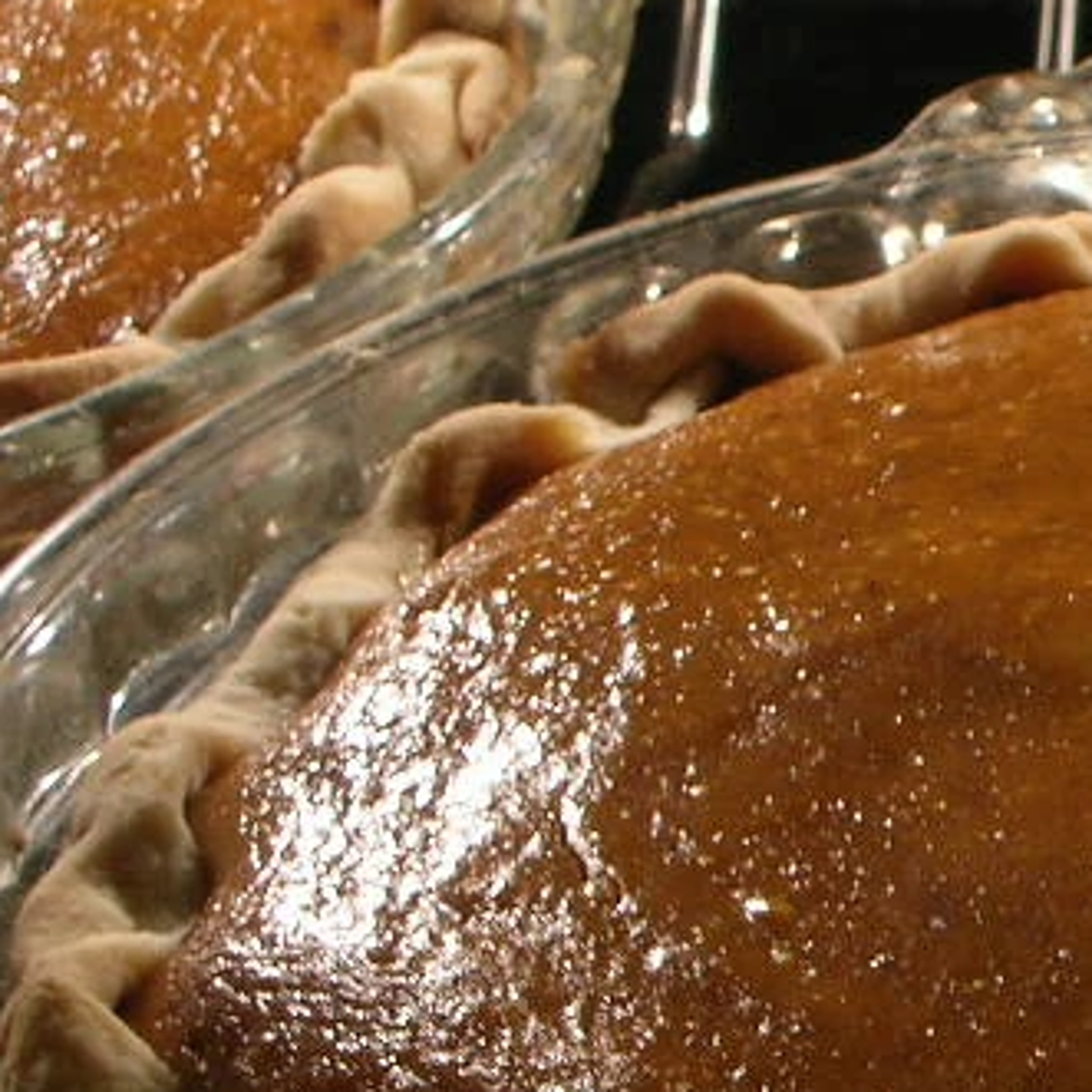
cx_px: 1554
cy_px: 845
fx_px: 5175
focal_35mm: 145
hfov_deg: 11.6
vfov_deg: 12.0
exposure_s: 1/5.4
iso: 50
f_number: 3.7
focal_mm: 8.8
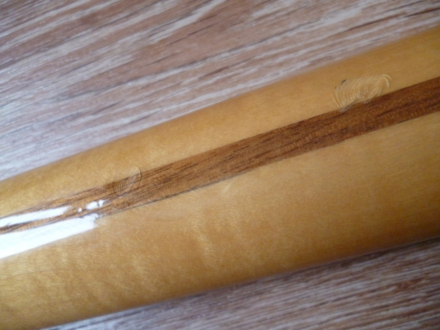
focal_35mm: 28
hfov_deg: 63.4
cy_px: 165
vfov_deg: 49.7
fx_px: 356
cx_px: 220
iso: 400
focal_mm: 5
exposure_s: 1/20
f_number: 3.1
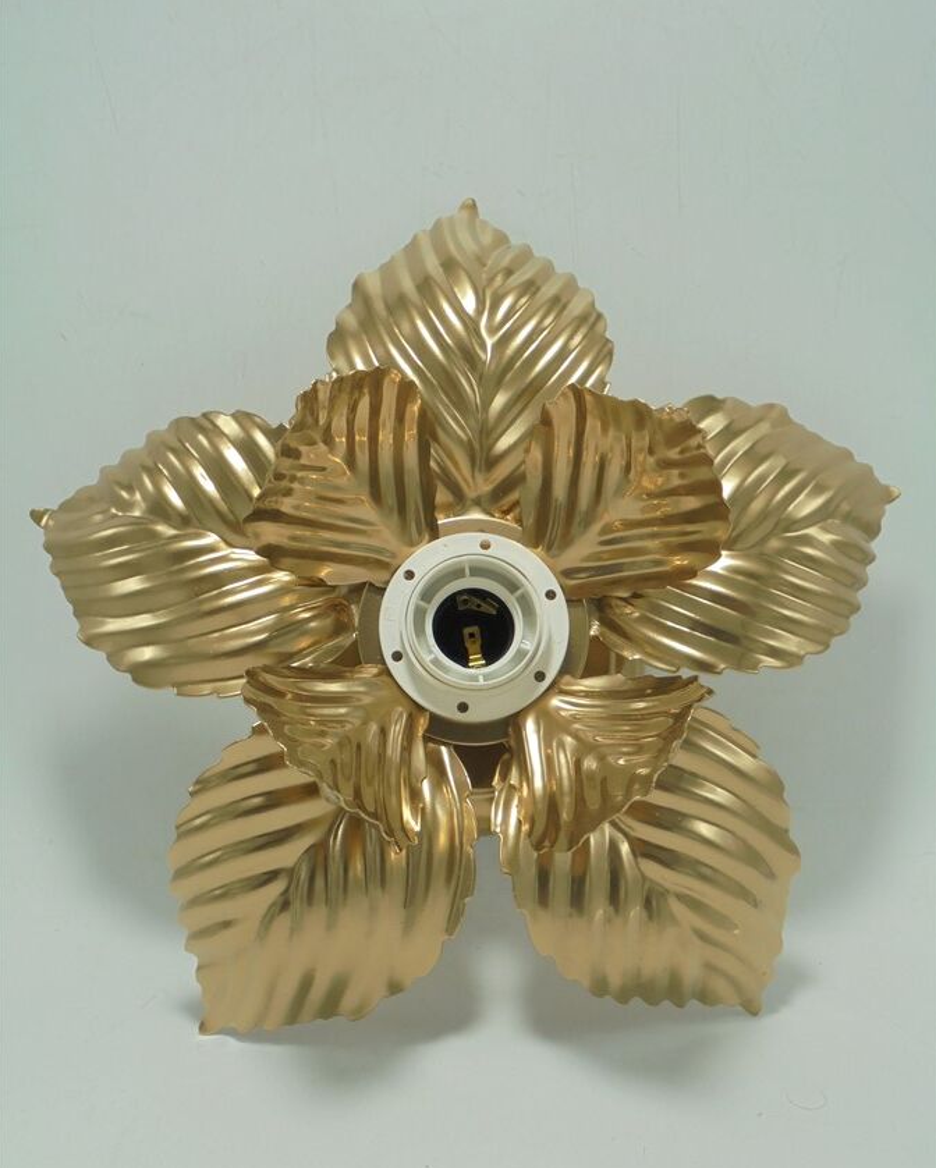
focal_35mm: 45
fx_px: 1557
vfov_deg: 41.1
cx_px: 469
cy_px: 600
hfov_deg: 33.5
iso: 100
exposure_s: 1/60
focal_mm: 7.8
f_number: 4.5
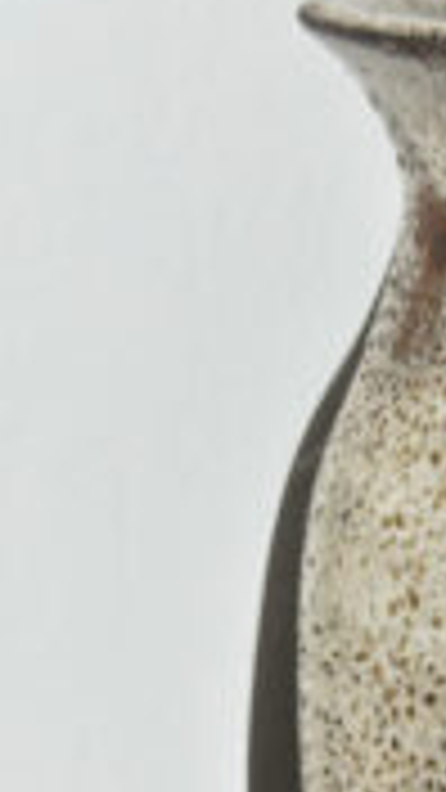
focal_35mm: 119
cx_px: 604
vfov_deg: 17.6
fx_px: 2502
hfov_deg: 10.0
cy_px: 796
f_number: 1.78
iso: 80
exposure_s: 1/116
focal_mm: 6.86
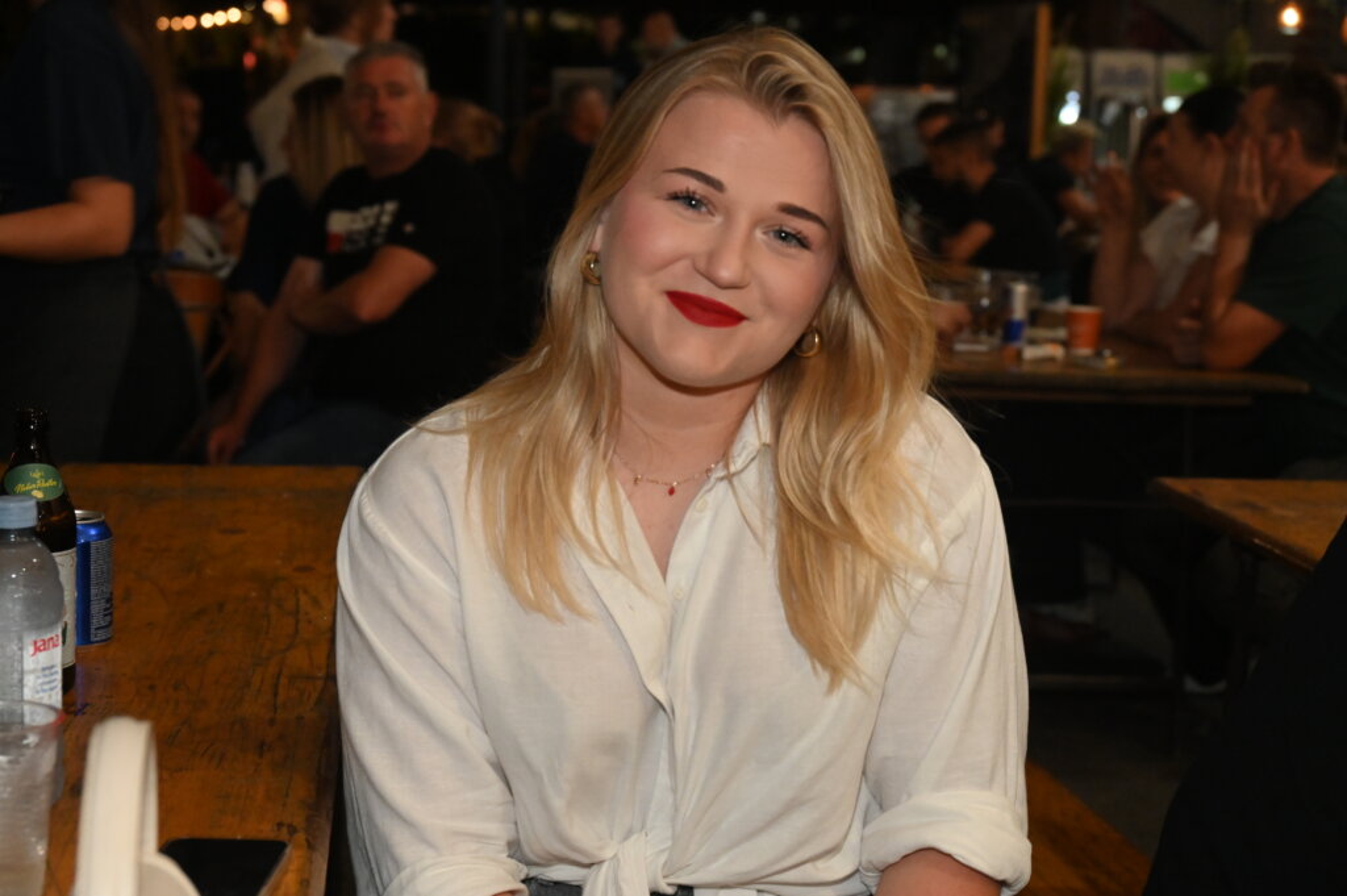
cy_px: 448
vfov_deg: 22.6
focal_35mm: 60
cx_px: 674
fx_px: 2243
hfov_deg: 33.4
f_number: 6
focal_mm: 60
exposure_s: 1/60
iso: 5600
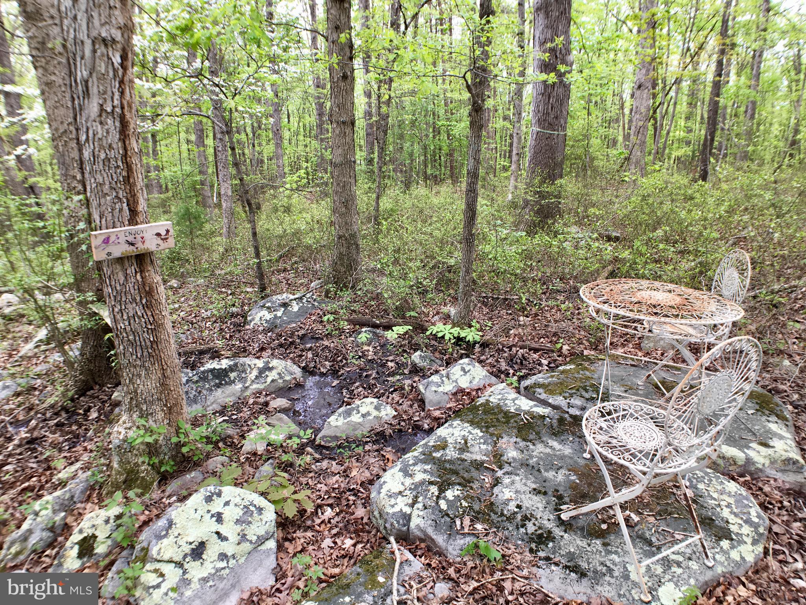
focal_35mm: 29
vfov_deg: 48.2
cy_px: 302
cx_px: 403
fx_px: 675
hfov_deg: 61.7
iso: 25
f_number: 2.2
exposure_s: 1/120
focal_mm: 4.15
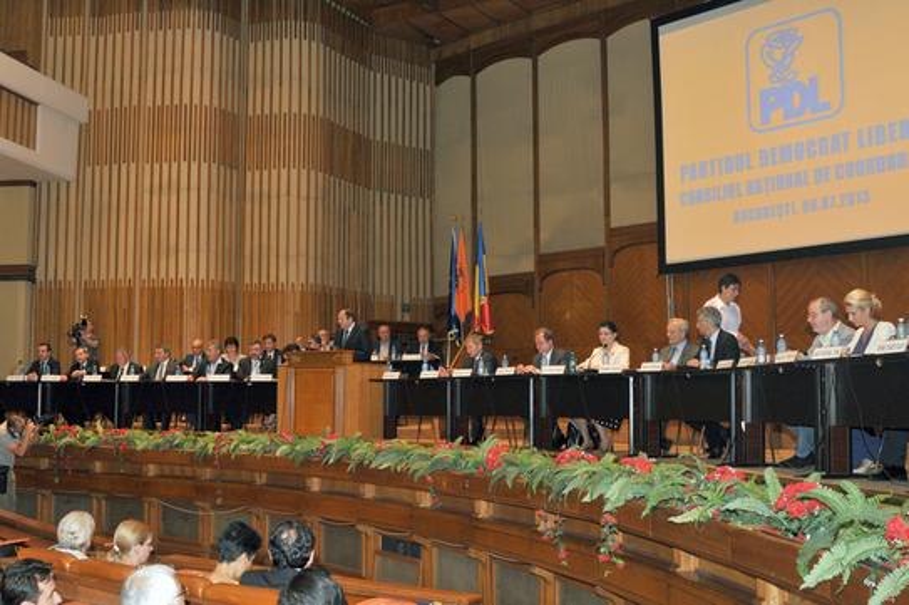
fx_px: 1022
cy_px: 302
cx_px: 454
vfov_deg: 33.0
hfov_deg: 48.0
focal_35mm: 40
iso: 640
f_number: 5.6
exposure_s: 1/125
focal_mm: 27
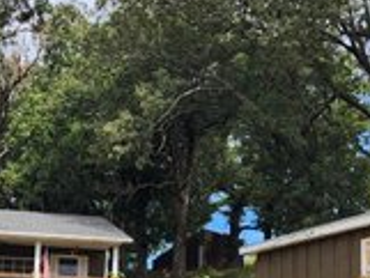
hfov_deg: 21.7
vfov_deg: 16.4
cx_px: 116
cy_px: 201
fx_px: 963
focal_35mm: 90
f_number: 1.8
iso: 20
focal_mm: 5.4
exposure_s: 1/1123
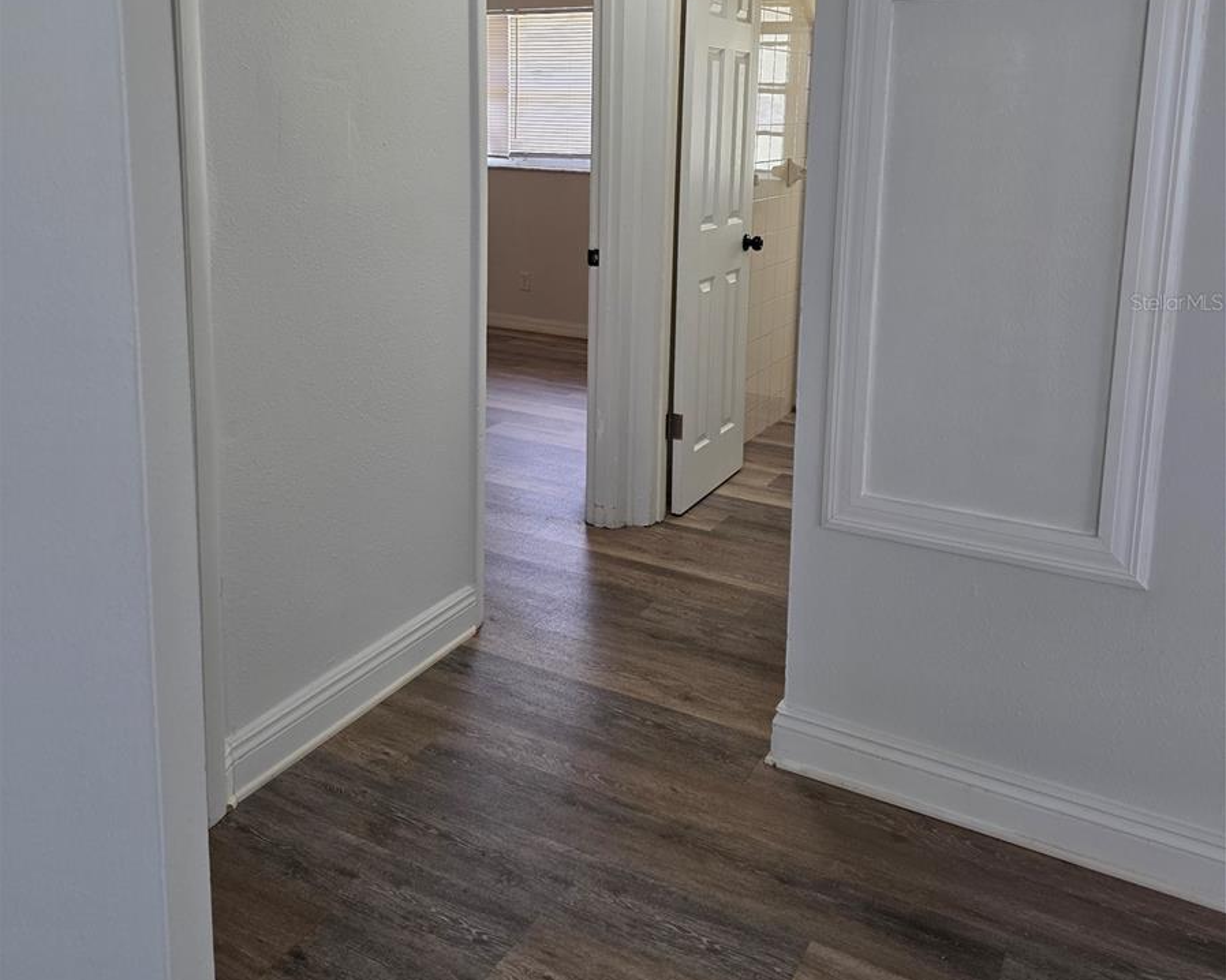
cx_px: 613
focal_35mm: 30
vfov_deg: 47.4
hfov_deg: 58.8
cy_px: 302
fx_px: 1088
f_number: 1.7
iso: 160
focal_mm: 6.3
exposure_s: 1/120
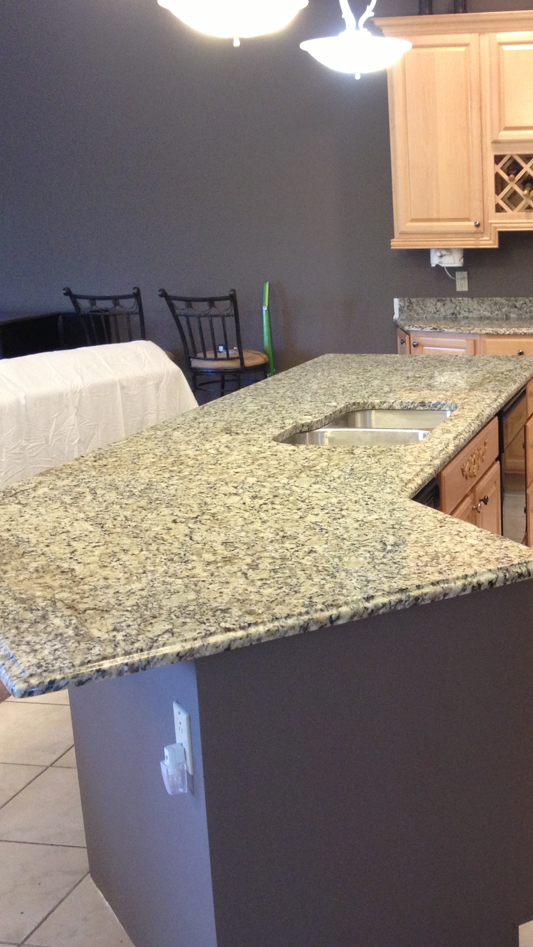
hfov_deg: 22.8
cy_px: 473
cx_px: 504
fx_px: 1281
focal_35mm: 51
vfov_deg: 40.6
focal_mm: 4.28
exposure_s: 1/20
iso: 160
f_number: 2.4
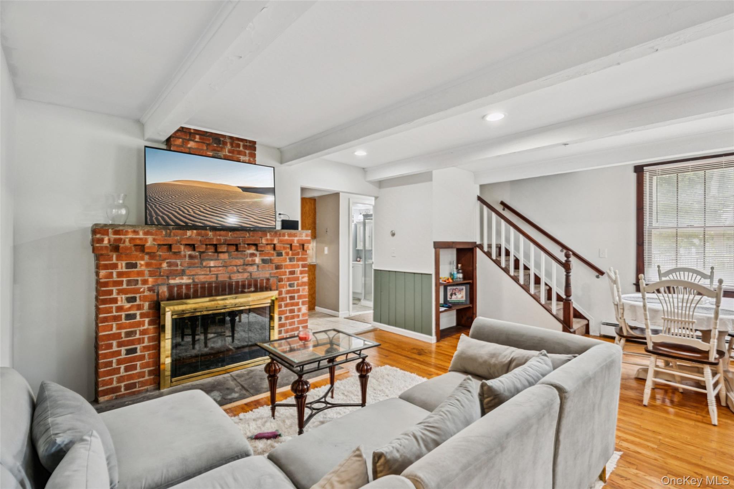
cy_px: 244
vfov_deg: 73.7
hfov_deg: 96.7
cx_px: 367
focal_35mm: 16
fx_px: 326
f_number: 7.1
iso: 400
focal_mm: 16
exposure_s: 1/8
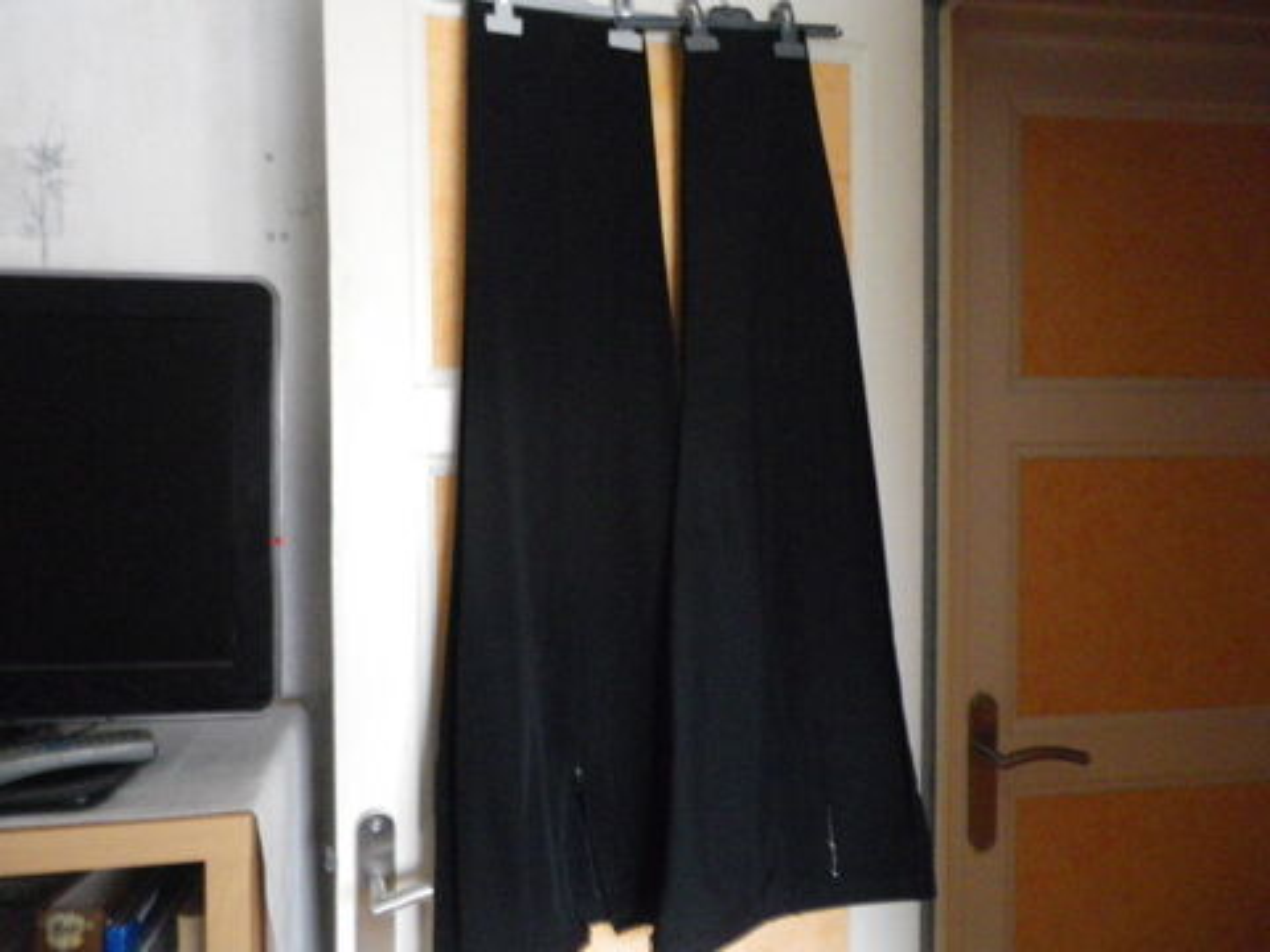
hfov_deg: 63.4
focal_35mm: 28
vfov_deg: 49.7
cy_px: 476
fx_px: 1027
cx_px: 635
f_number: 2.6
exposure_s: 1/10
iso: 800
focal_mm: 4.9
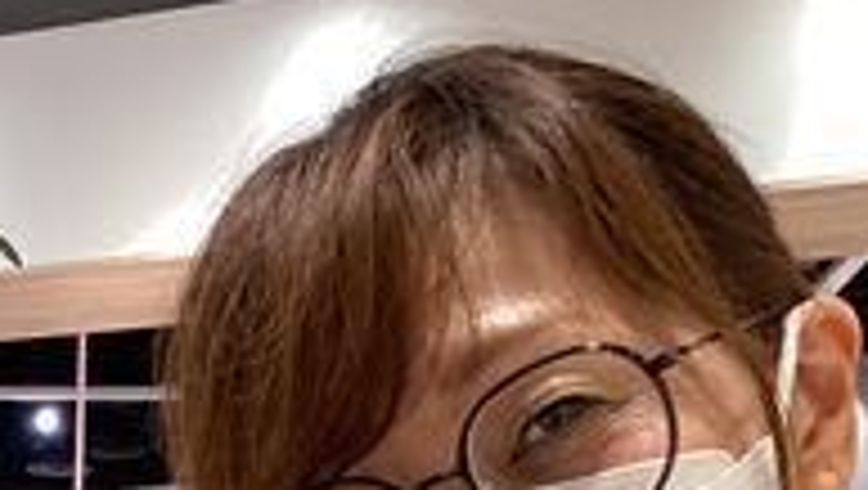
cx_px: -58
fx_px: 2419
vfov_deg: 10.8
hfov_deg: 19.6
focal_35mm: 105
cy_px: 908
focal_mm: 3.3
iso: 100
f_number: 2.4
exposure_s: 1/60
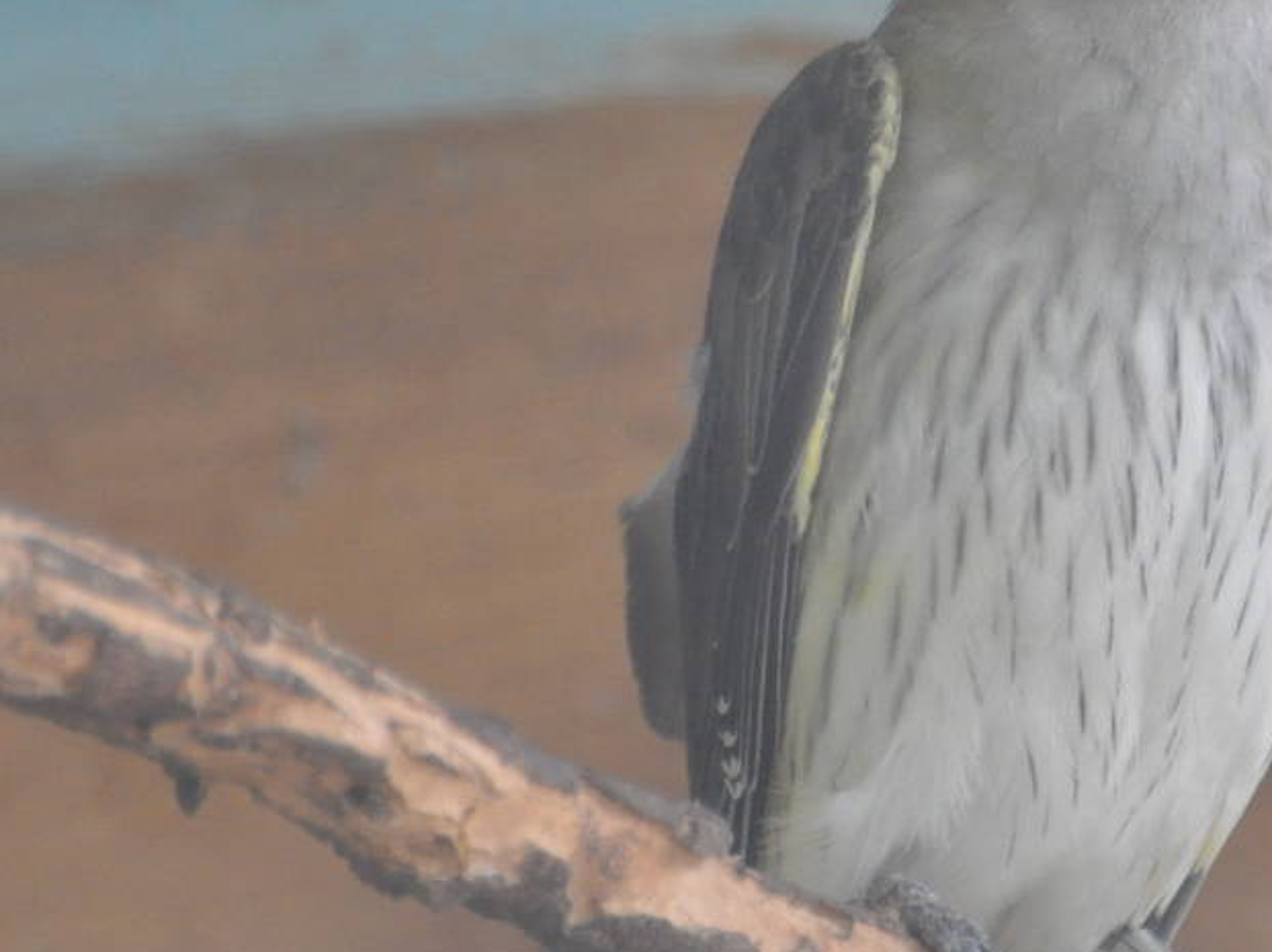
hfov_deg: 1.9
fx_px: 38194
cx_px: 1147
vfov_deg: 1.4
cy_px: 445
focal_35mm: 1040
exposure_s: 1/160
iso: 1600
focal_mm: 280
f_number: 5.6
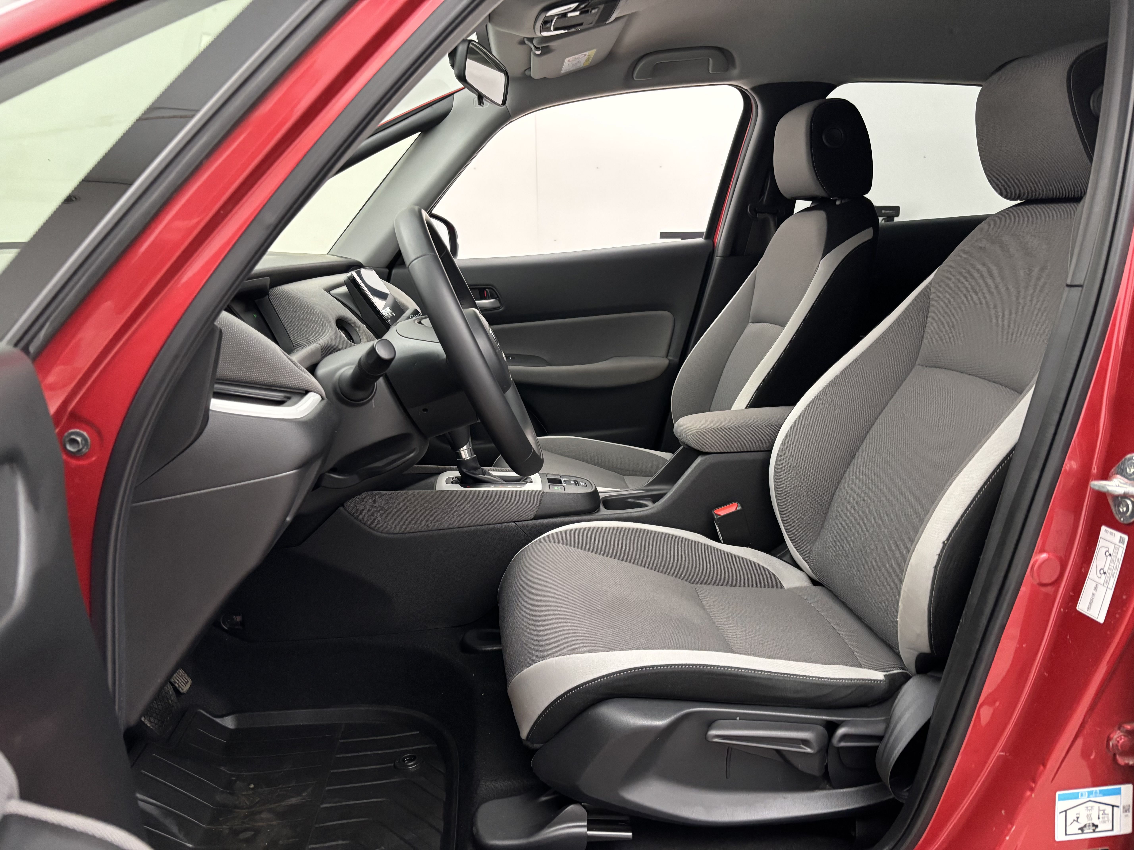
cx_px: 567
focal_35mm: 26
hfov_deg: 67.3
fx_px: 852
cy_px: 425
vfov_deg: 53.1
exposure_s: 1/40
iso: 500
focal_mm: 5.96
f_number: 1.6
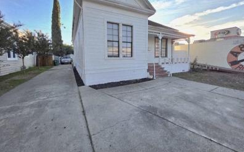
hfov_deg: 105.3
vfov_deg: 77.9
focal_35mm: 14
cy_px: 63
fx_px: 93
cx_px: 123
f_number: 1.9
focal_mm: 2.2
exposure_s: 1/1111
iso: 40
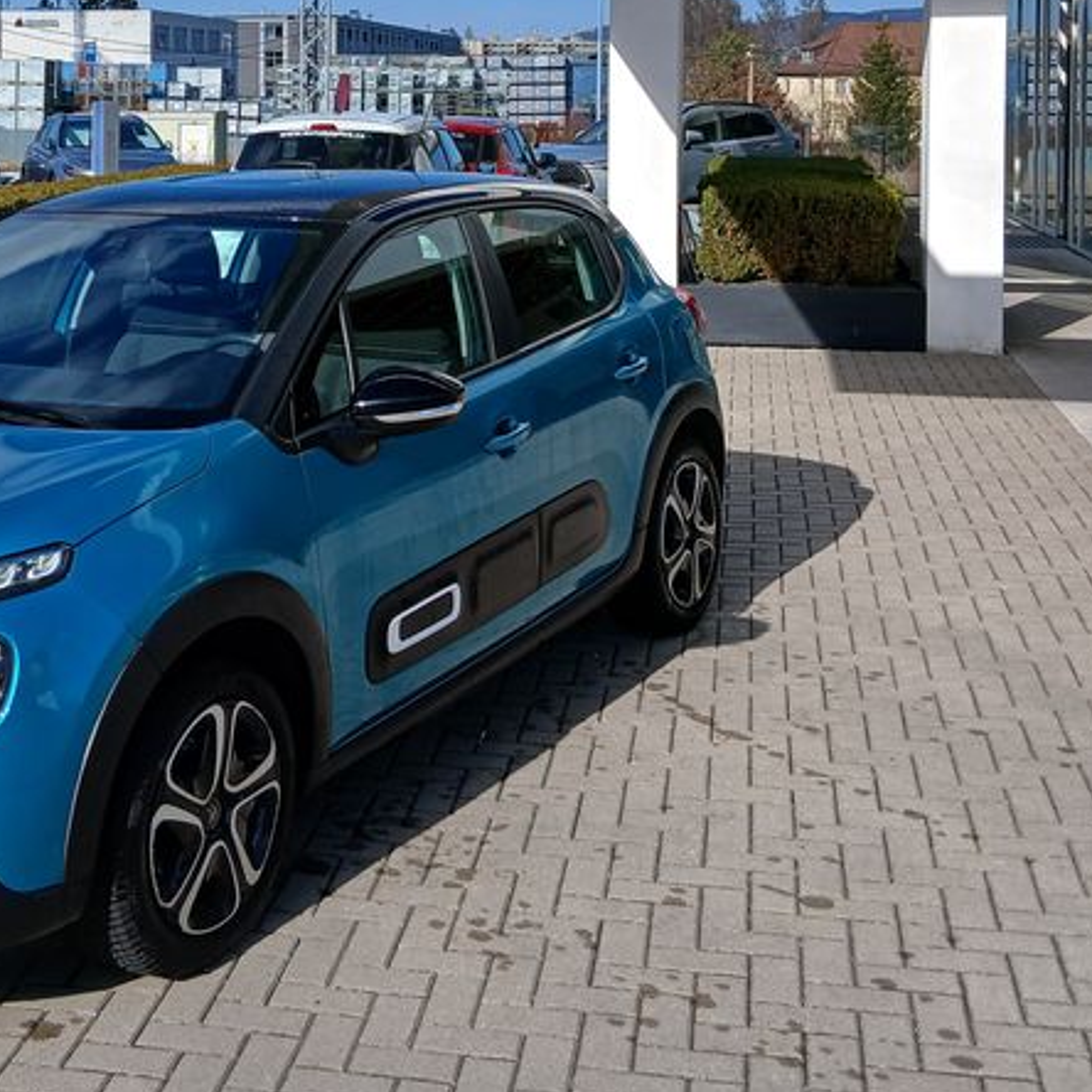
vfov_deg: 31.1
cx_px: 300
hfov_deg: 31.7
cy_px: 160
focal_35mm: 53
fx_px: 1892
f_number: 1.8
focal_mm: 3.98
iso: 20
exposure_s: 1/984
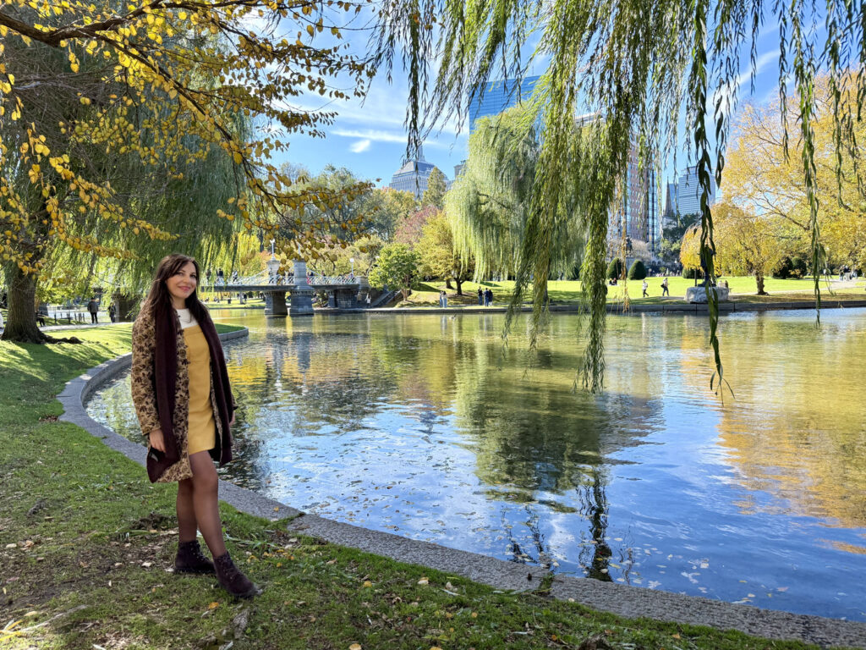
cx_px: 433
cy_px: 325
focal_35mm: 24
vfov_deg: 56.8
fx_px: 600
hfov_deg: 71.6
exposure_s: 1/1314
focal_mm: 6.76
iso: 100
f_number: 1.78
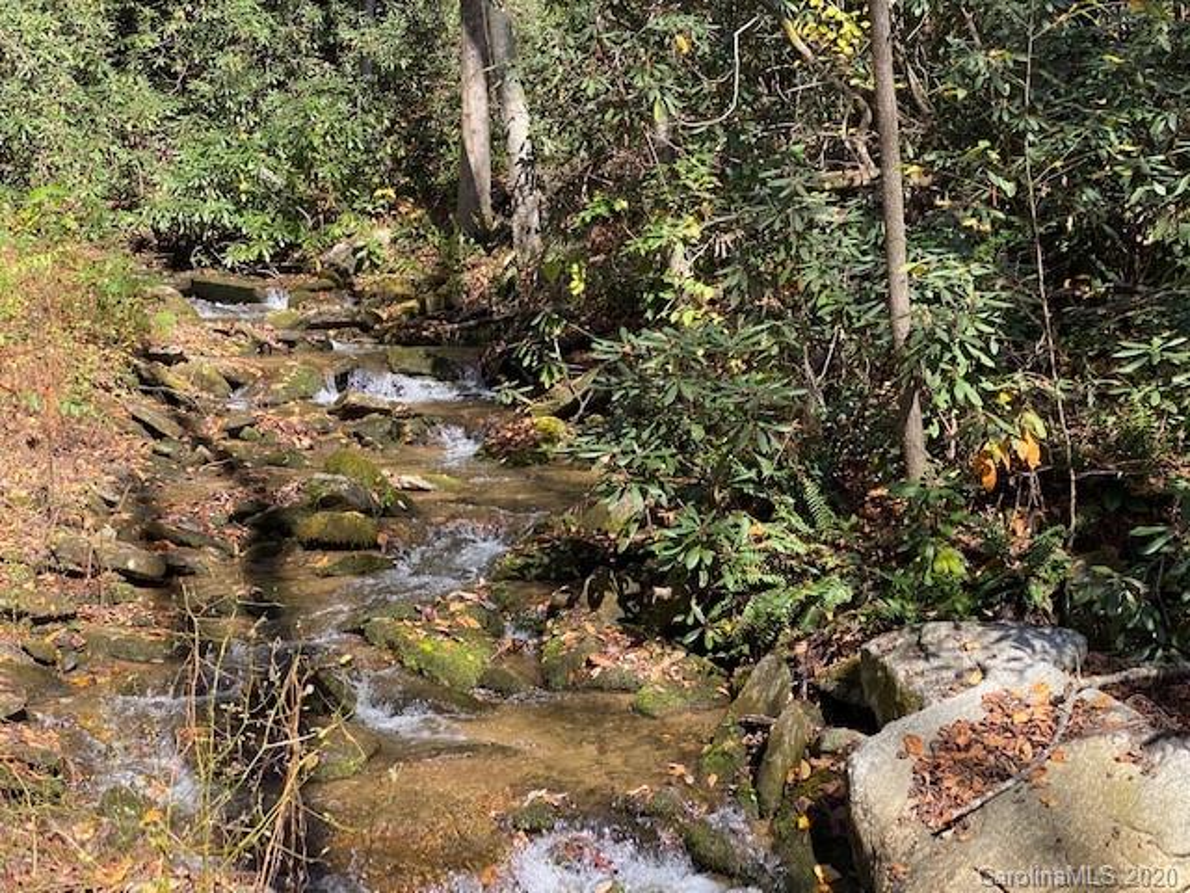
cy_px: 446
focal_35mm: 52
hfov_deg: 36.8
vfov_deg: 28.0
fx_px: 1788
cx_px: 595
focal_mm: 6
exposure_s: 1/318
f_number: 2
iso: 20
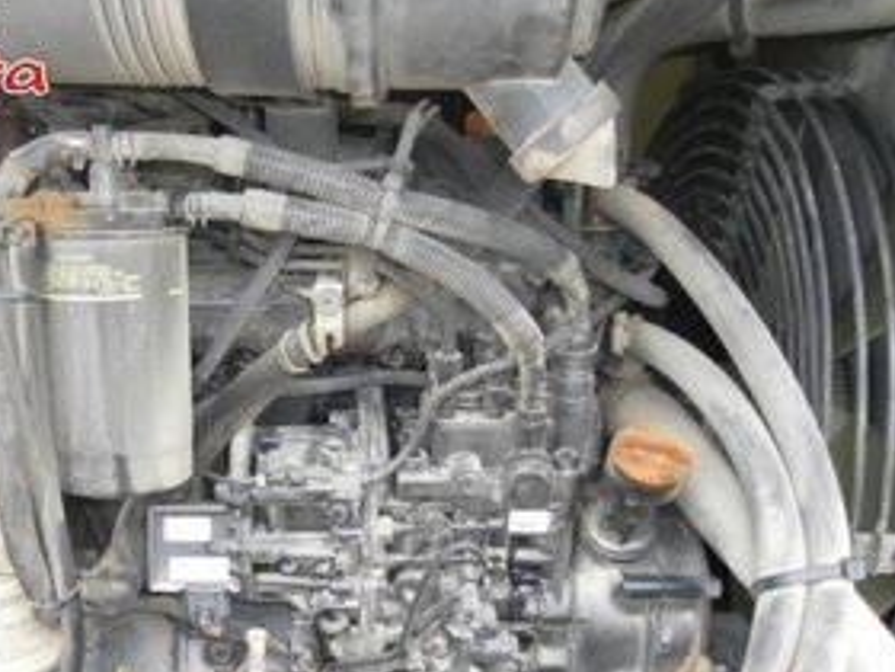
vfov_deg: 35.6
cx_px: 265
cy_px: 445
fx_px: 1034
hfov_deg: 45.7
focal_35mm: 40
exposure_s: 1/50
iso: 100
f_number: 3.2
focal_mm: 4.9
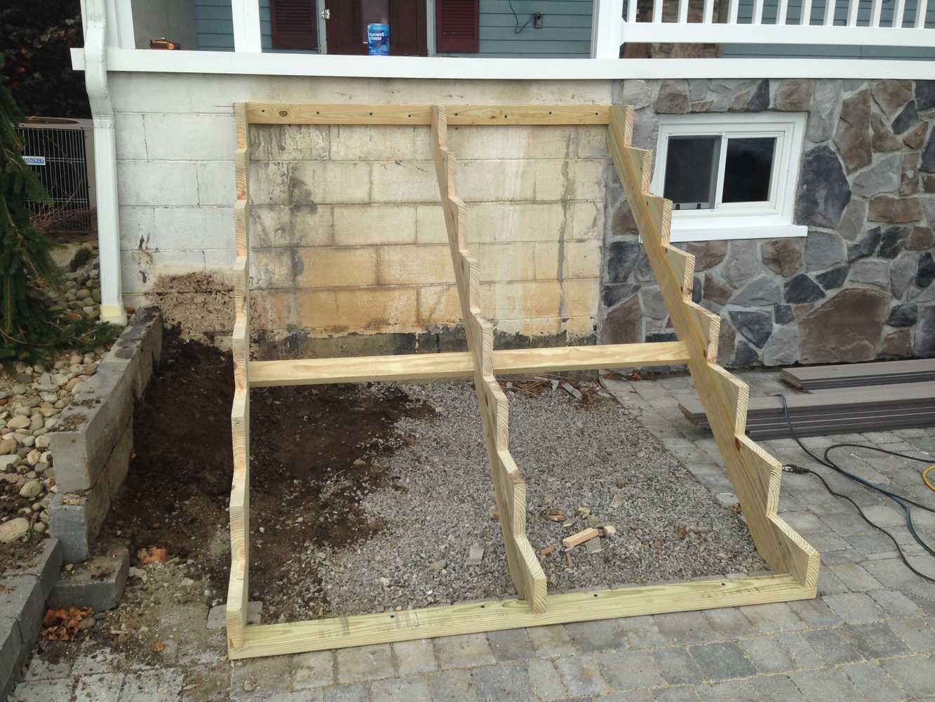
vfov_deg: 43.0
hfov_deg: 55.3
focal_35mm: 33
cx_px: 468
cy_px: 351
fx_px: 891
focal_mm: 4.12
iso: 50
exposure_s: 1/1355
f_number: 2.4
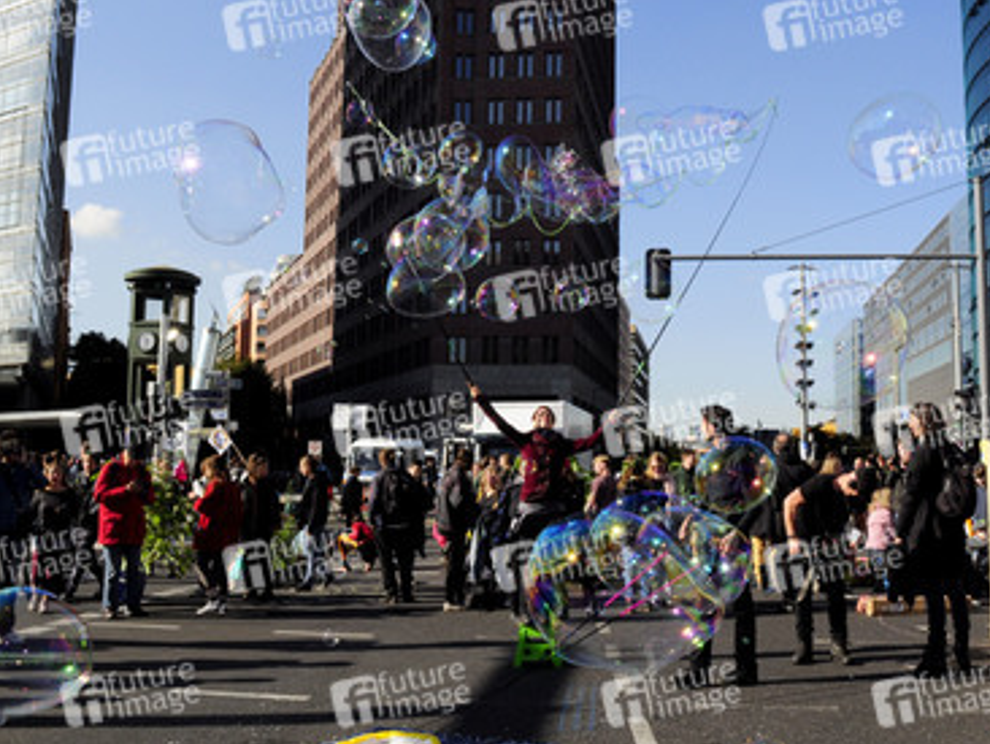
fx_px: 1116
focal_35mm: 39
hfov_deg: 47.5
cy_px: 357
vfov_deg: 36.9
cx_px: 598
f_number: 25
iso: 720
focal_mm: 22
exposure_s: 1/200
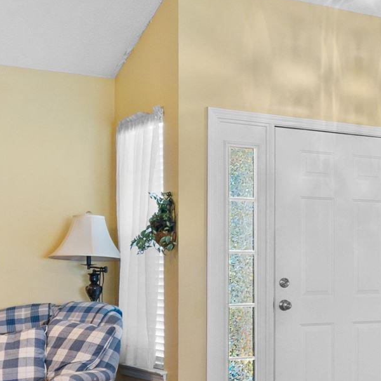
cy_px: 246
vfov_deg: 23.3
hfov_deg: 18.8
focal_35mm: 74
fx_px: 921
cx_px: 658
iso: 100
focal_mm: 11.5
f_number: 4.8
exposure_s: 1/2
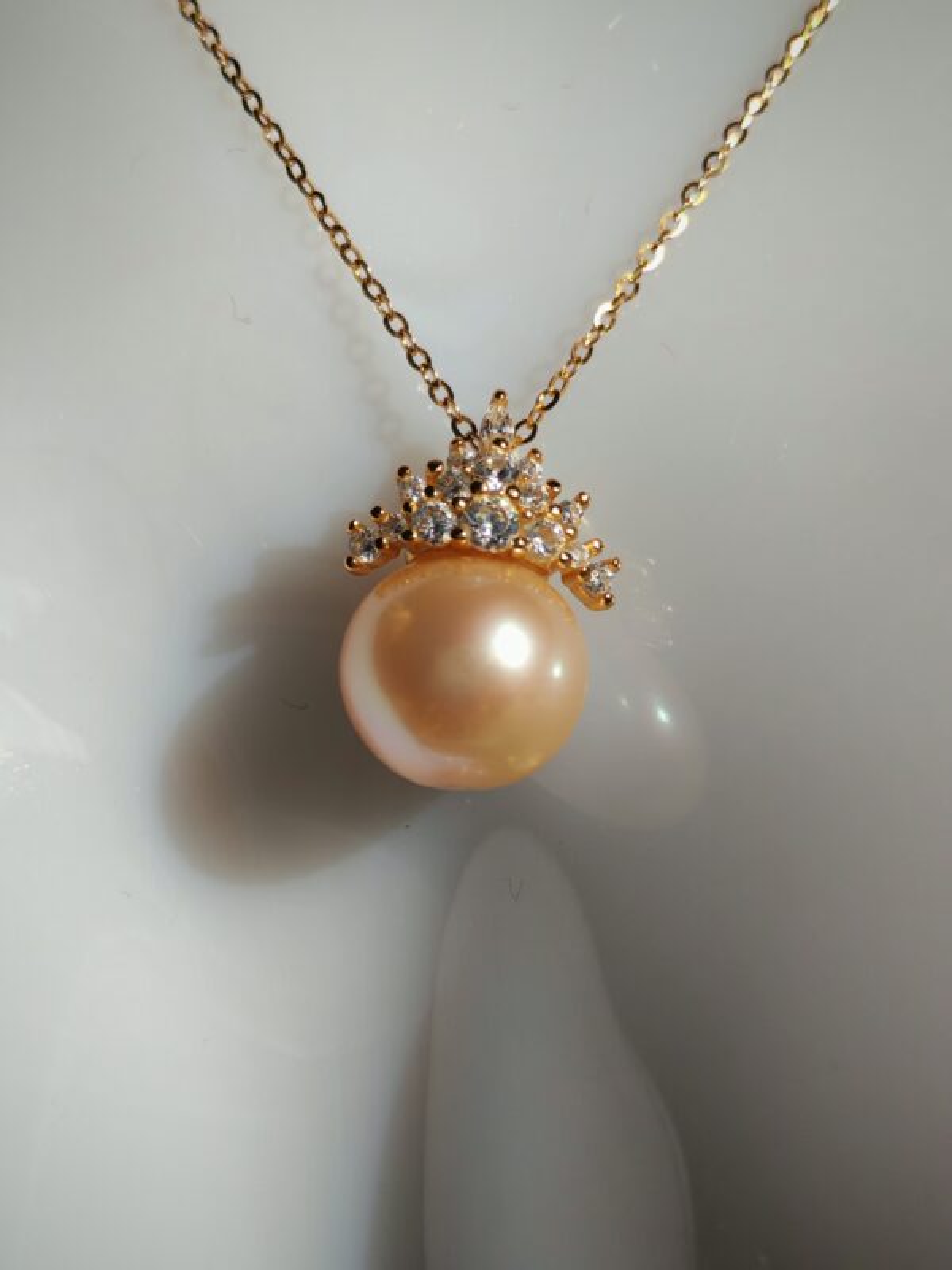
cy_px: 635
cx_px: 476
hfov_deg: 27.0
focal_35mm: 54
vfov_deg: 35.5
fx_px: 1980
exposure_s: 1/1200
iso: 50
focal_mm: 5.52
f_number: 1.95
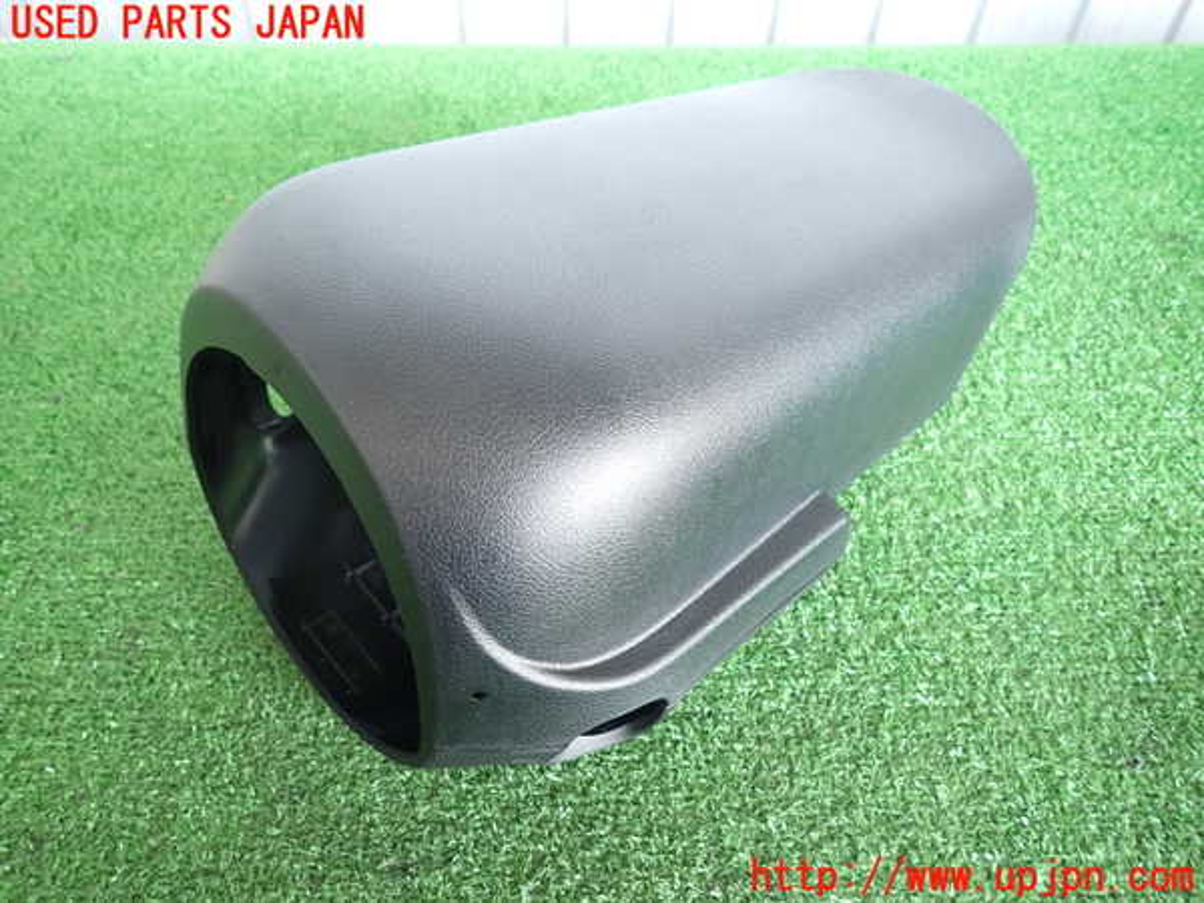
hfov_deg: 69.4
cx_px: 602
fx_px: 870
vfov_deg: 54.9
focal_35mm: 25
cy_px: 452
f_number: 2
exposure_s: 1/60
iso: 200
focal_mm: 4.5
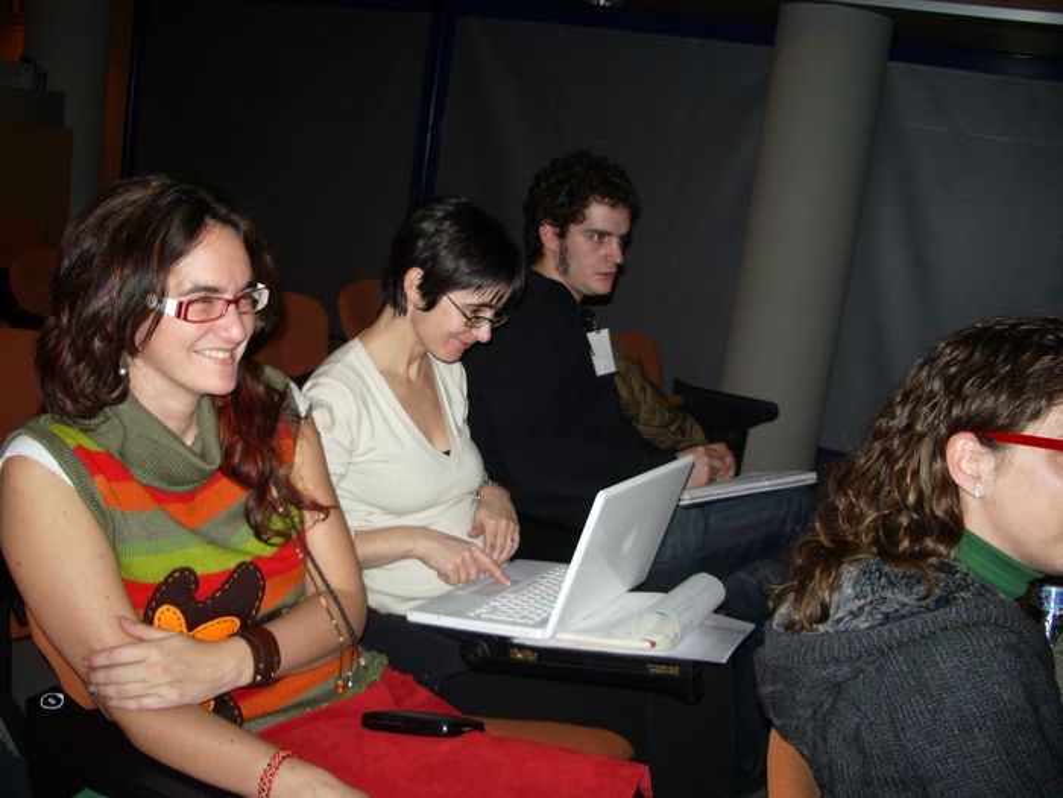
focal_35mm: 35
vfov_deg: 40.7
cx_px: 532
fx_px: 1075
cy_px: 399
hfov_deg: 52.6
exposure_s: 1/40
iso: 100
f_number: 2.6
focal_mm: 5.8
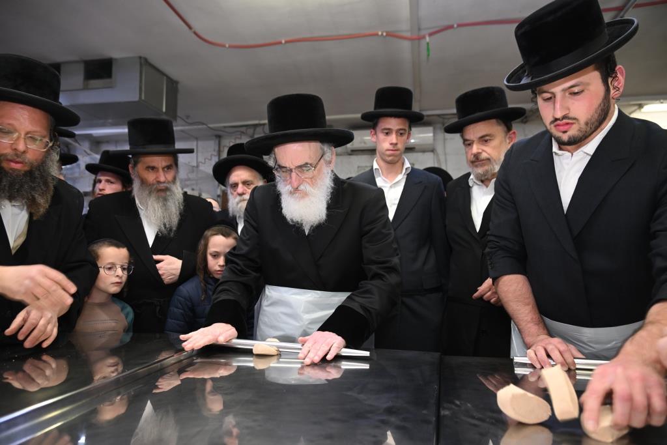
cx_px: 334
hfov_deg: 73.7
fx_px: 445
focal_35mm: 24
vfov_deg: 53.1
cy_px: 222
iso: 1000
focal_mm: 24
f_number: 4
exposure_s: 1/125
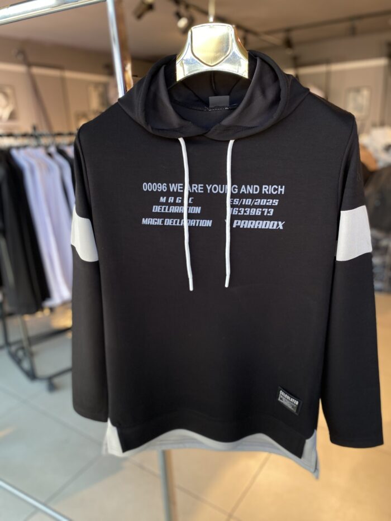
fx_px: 391
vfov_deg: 67.3
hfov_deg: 53.1
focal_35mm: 26
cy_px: 260
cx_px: 196
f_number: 1.8
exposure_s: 1/50
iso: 100
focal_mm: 4.25
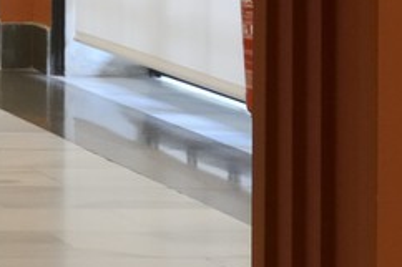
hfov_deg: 7.7
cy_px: -300
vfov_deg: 5.9
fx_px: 2511
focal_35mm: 225
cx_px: -910
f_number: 5
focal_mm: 34
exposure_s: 1/30
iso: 1600
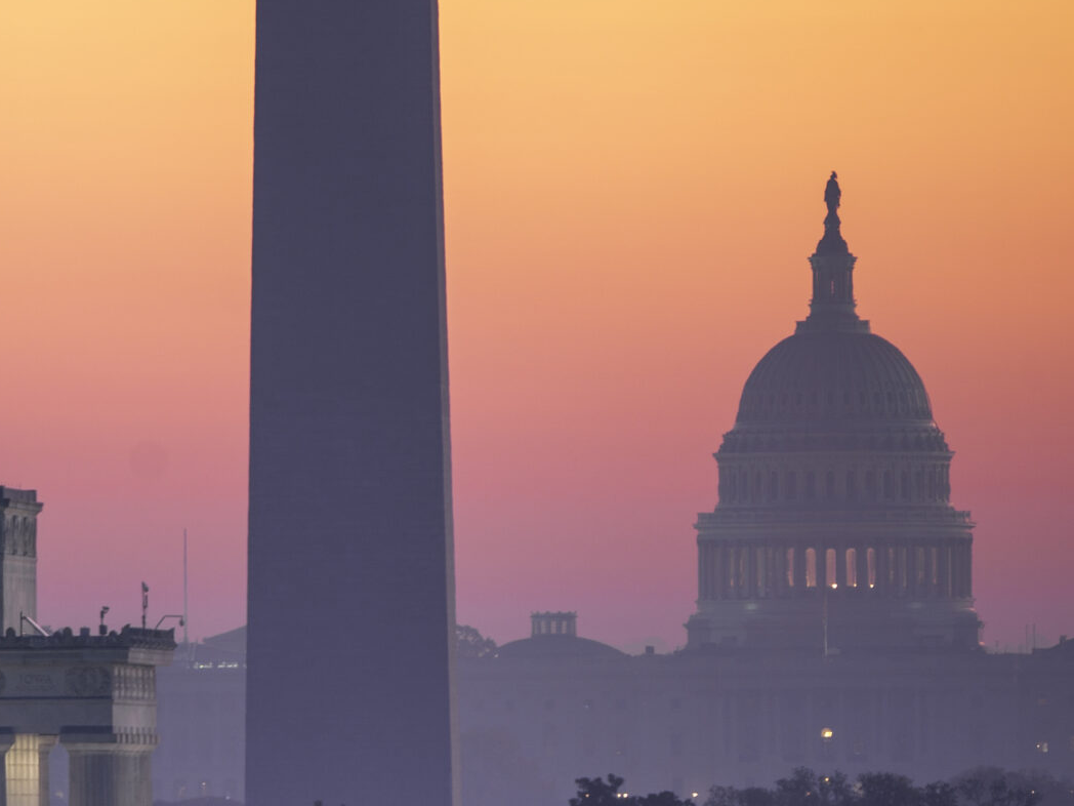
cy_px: 787
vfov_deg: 1.3
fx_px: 36145
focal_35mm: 1165
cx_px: 1
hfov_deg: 1.7
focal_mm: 496
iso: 80
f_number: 6.3
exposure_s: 1/4
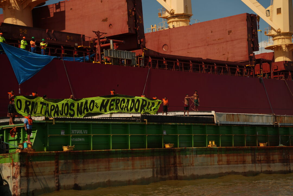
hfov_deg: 21.9
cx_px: 146
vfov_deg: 14.7
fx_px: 757
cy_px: 98
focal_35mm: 93
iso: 80
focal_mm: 62
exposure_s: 1/4000
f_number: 2.8
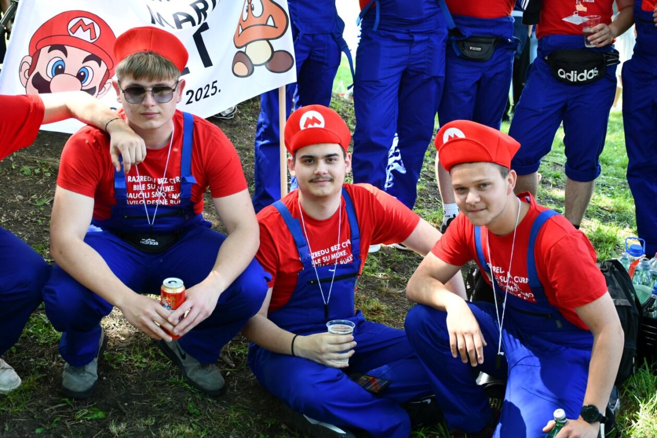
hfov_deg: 38.2
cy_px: 219
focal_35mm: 52
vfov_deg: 26.0
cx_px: 328
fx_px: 949
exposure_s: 1/160
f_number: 4.2
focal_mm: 35
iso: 800
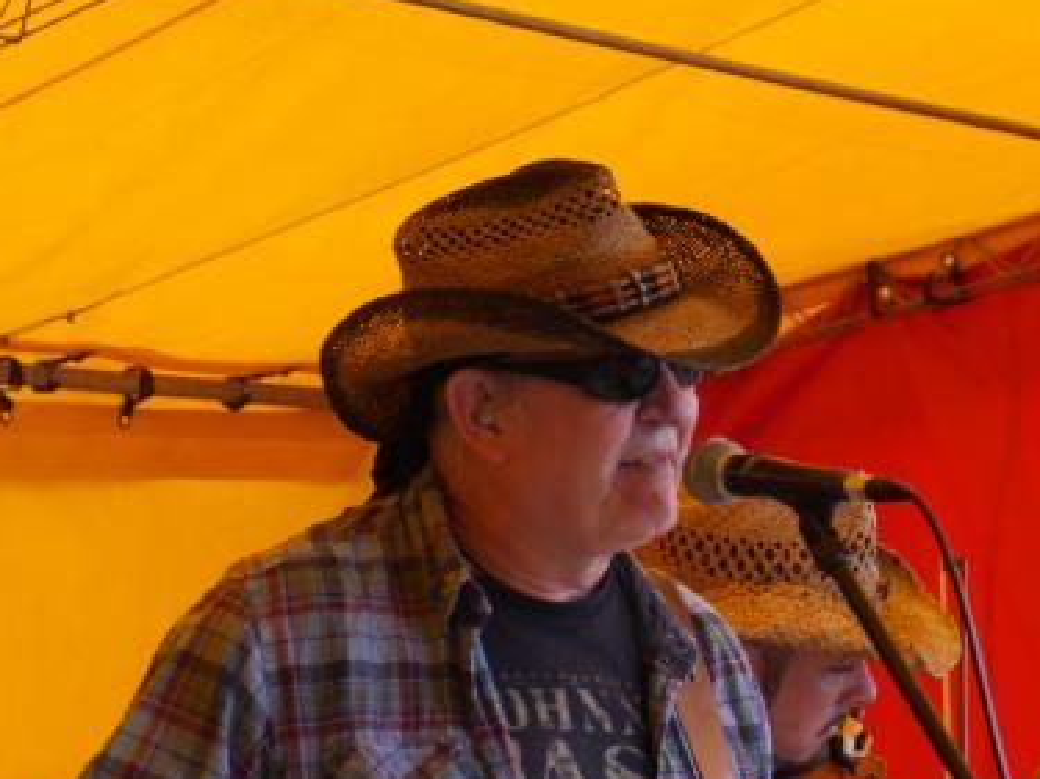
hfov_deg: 7.3
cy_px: 760
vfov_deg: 5.4
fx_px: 8199
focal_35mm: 273
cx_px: 777
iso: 500
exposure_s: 1/125
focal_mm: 64
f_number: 5.7
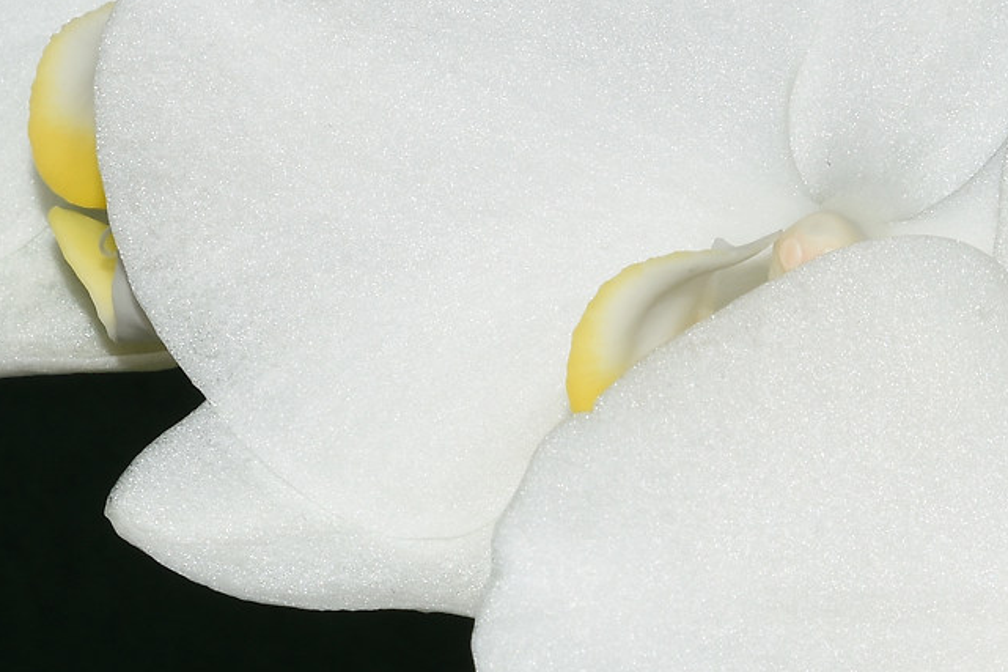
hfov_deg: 7.3
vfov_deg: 4.9
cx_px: 1074
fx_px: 7865
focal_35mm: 281
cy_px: 600
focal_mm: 50
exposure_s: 1/250
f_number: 16
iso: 100
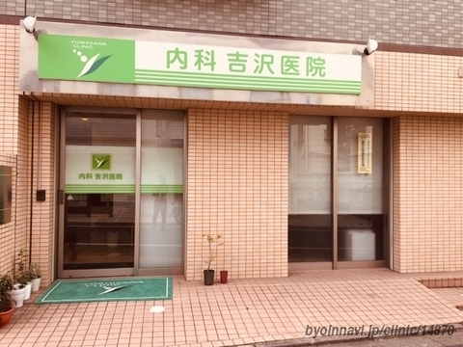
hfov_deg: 61.7
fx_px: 388
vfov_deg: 48.2
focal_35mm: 29
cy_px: 174
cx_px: 232
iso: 25
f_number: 2.2
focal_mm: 4.15
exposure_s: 1/275
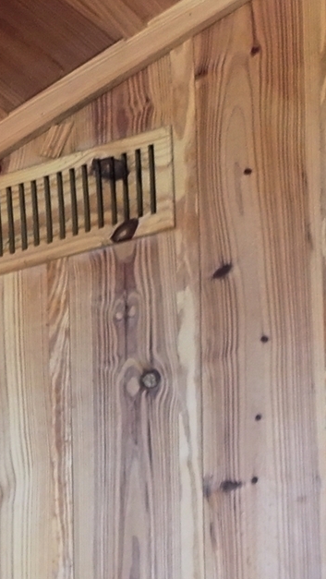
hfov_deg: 7.9
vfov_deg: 15.1
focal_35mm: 128
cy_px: 959
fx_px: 1966
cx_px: -734
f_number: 2.8
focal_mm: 12.29
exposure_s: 1/15
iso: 200
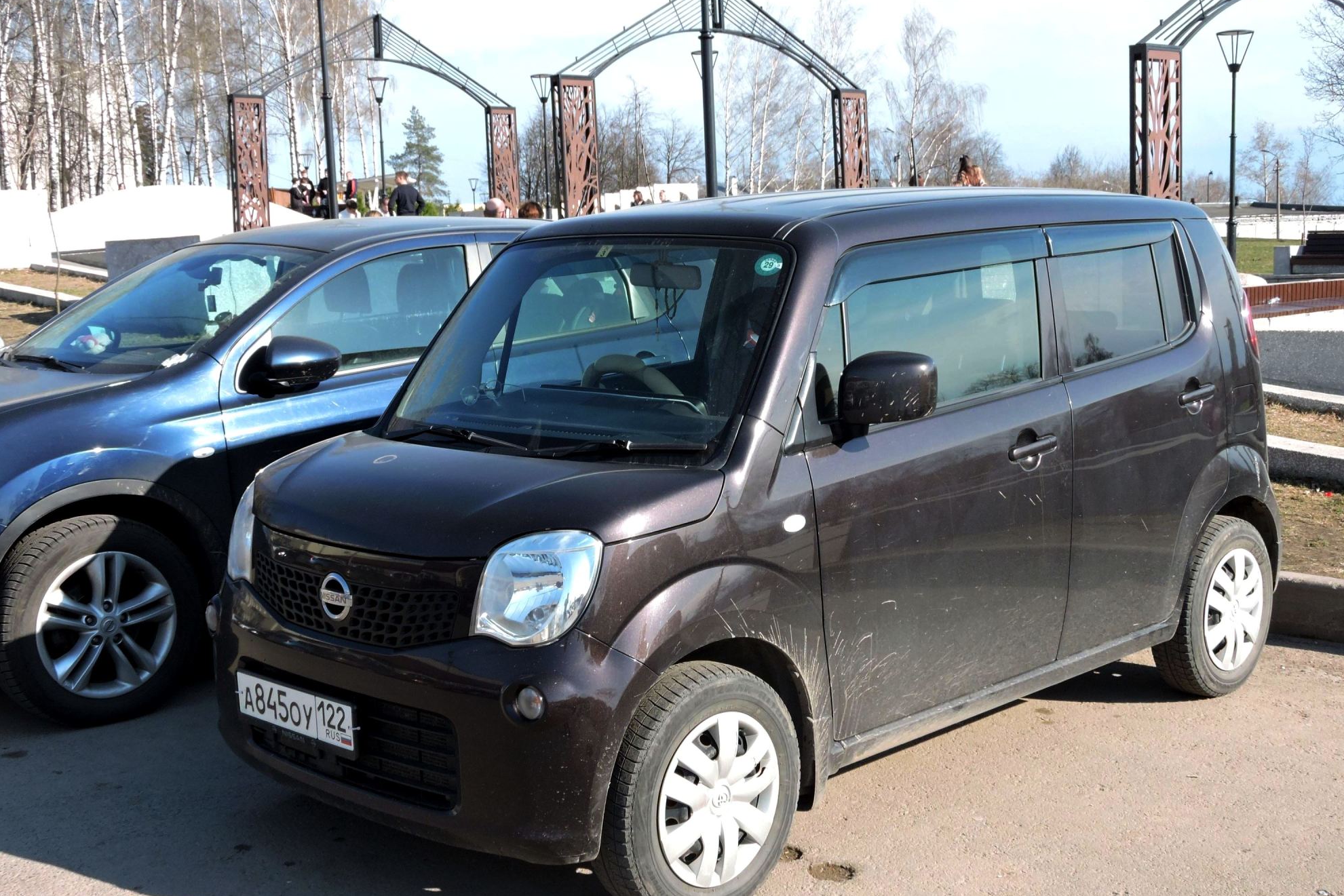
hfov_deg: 46.4
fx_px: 1568
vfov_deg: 31.9
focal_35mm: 42
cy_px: 446
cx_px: 677
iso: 100
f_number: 3.8
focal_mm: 7.2
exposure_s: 1/400
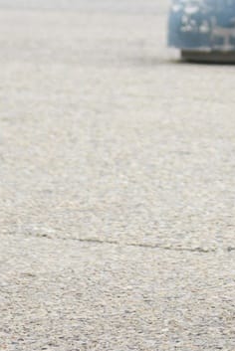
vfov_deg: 6.3
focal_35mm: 317
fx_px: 3098
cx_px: 372
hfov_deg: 4.3
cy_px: -334
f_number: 4
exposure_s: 1/500
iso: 250
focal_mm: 70
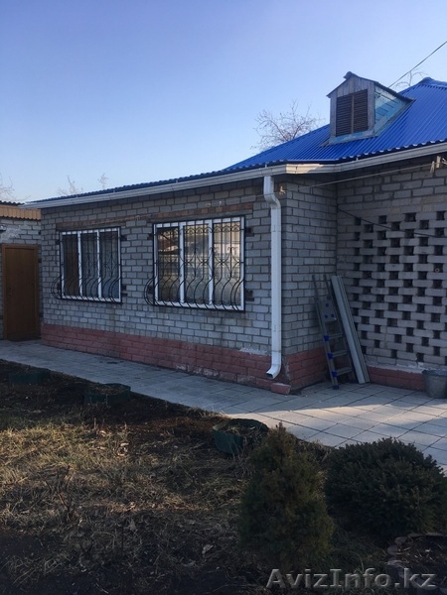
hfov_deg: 48.2
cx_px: 224
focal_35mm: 29
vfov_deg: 61.7
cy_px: 298
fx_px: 499
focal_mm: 4.15
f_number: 2.2
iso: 25
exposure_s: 1/601
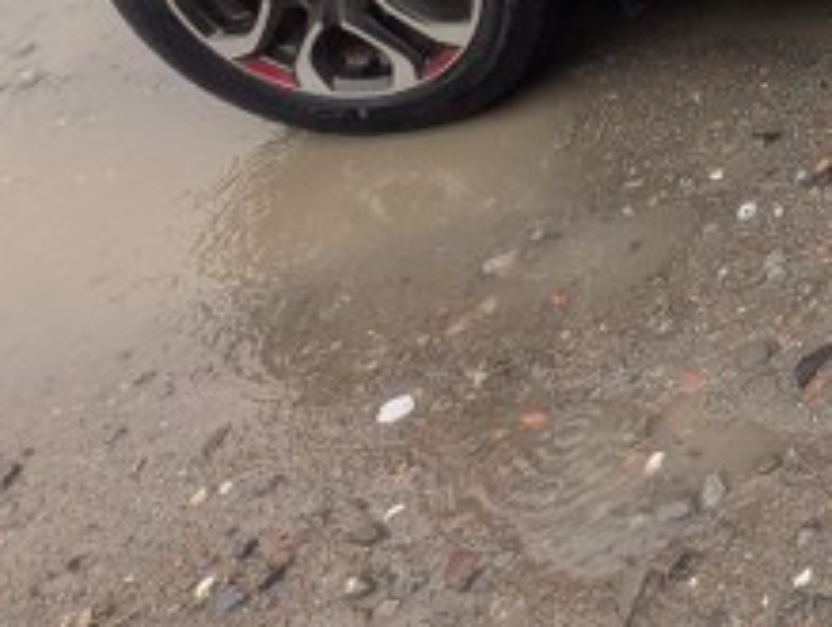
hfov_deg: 25.0
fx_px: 1228
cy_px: -376
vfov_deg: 22.2
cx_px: 1339
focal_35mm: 51
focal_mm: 1.83
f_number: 2.2
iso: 50
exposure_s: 1/210
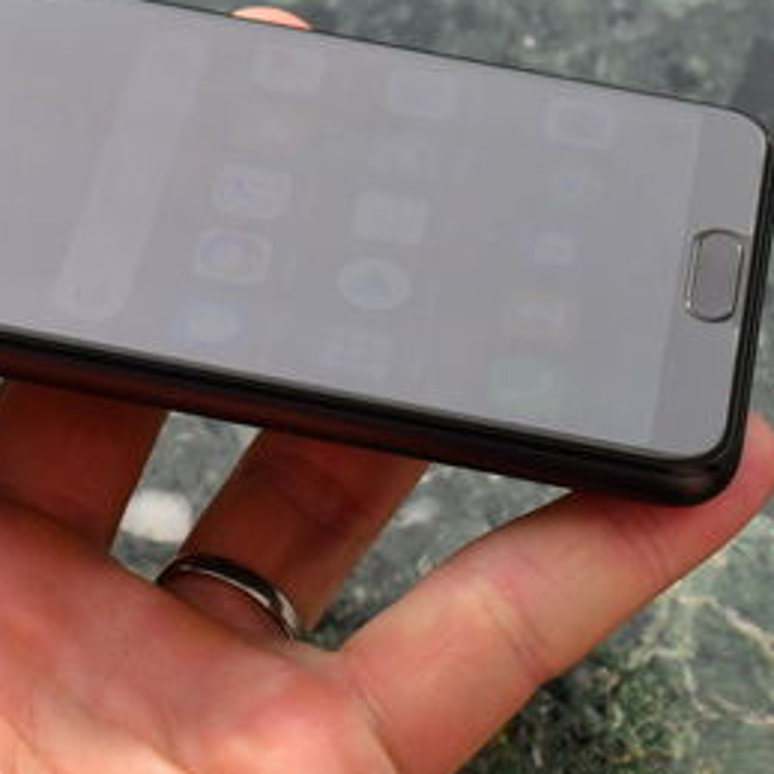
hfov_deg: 11.6
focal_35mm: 151
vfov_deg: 11.5
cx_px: 257
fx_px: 3820
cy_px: 211
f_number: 10
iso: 400
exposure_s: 1/400
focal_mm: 50
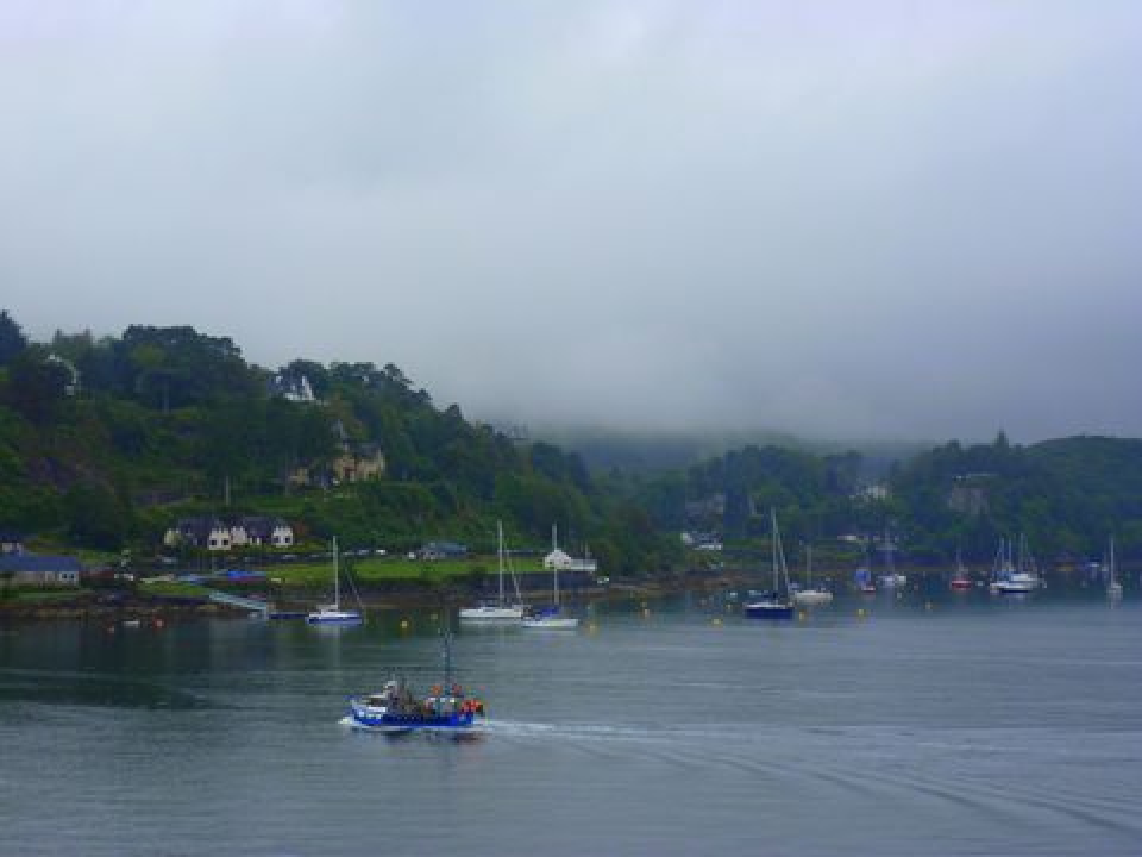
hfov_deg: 25.7
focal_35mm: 76
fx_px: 2507
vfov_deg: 19.4
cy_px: 428
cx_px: 571
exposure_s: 1/320
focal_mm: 13.6
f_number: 4.7
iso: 100
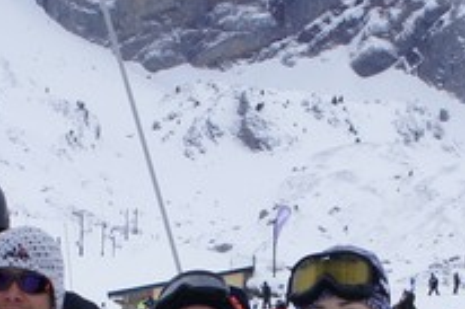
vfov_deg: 8.6
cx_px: 244
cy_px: 423
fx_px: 2020
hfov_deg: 13.1
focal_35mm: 156
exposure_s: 1/250
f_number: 11
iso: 200
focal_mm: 21
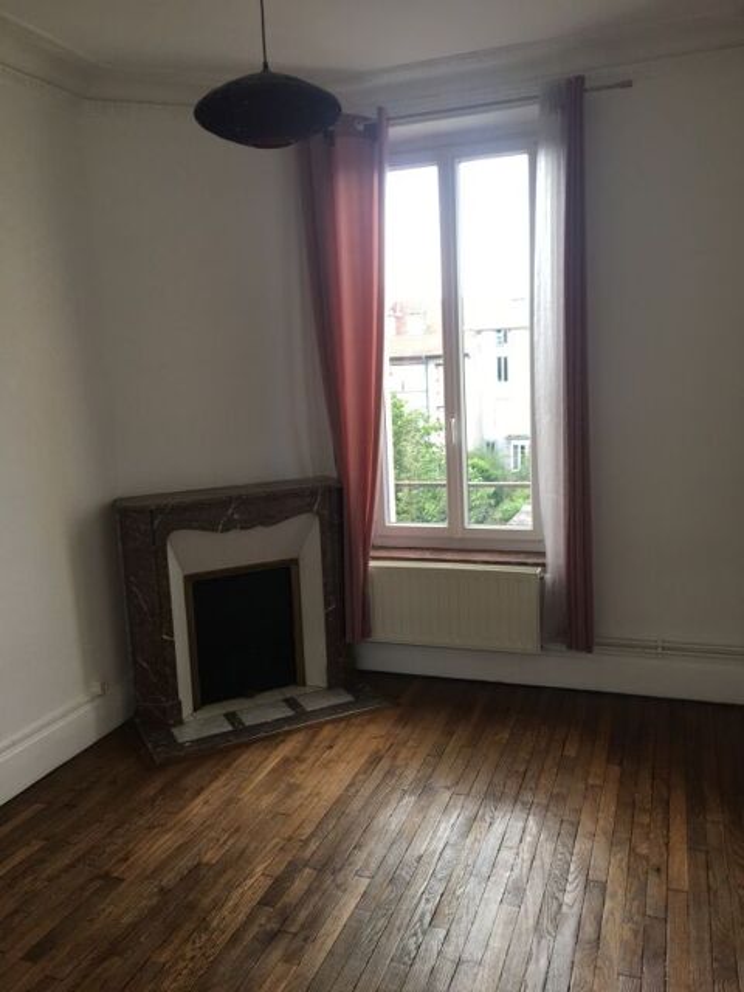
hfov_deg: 48.2
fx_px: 831
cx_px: 372
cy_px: 496
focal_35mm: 29
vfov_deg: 61.7
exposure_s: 1/50
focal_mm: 4.15
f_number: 2.2
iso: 25
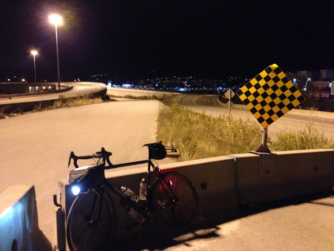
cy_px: 126
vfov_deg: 42.9
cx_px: 167
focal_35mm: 33
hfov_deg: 55.4
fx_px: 318
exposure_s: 1/15
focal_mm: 4.12
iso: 800
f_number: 2.4
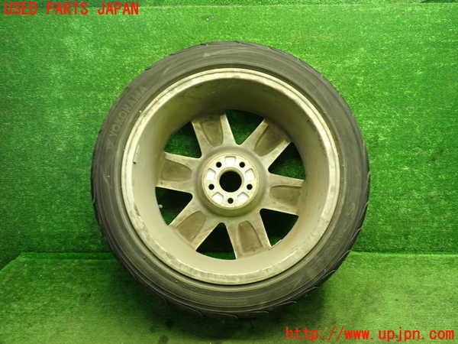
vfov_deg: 46.8
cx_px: 229
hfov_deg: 60.0
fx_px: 397
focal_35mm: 30
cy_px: 172
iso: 250
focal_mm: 5.4
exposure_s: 1/30
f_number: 2.3
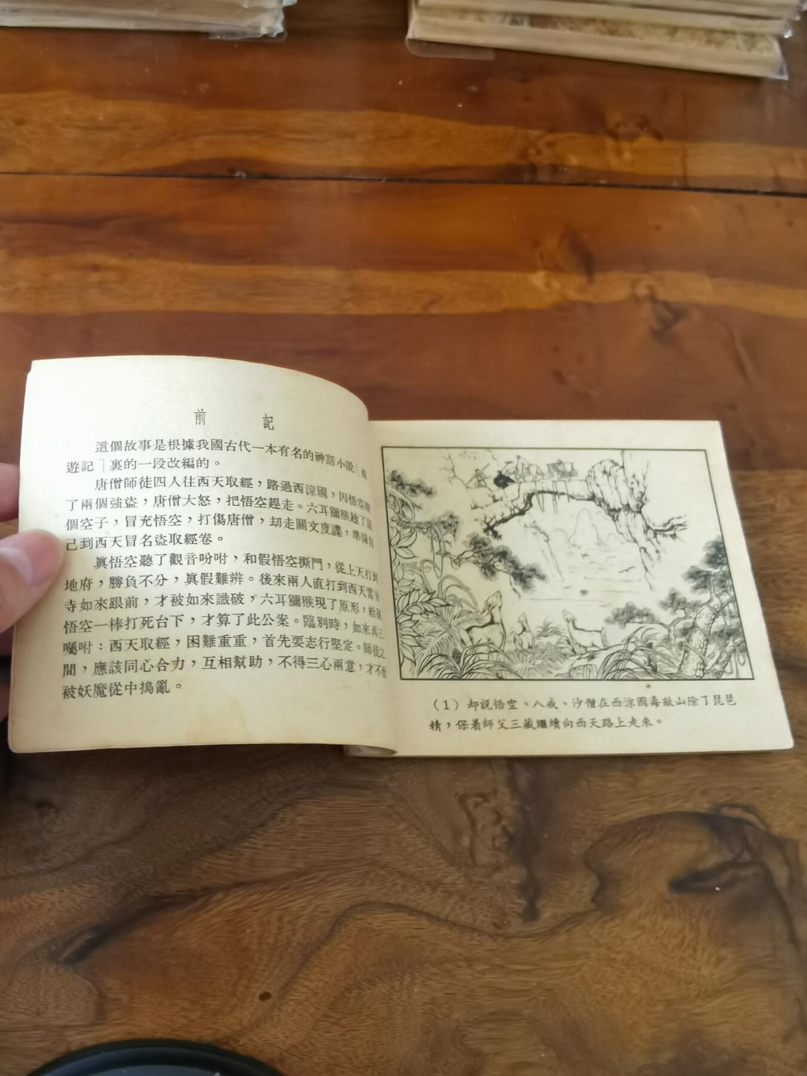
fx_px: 839
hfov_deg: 51.4
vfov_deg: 65.3
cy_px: 538
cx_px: 404
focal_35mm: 27
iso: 400
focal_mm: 2.26
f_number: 2.2
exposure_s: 1/25
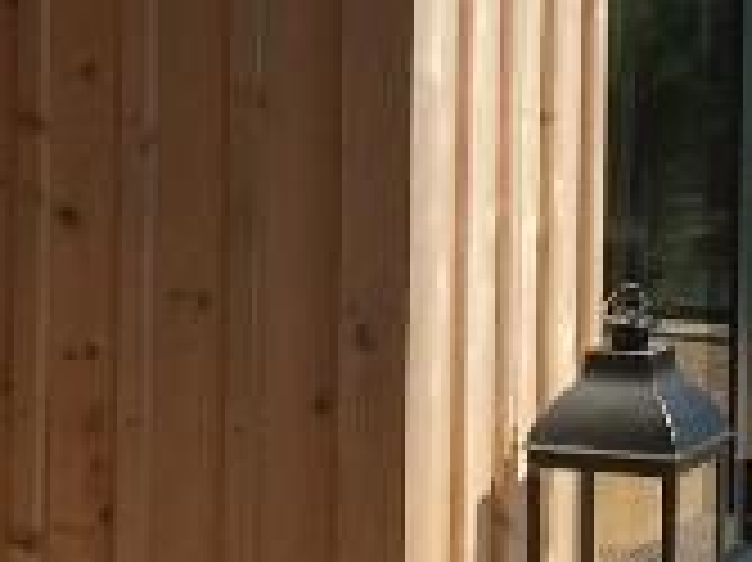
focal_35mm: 178
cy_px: -72
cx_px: 738
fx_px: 3864
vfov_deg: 8.3
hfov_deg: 11.0
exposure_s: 1/1876
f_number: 2.2
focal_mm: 4.15
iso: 25
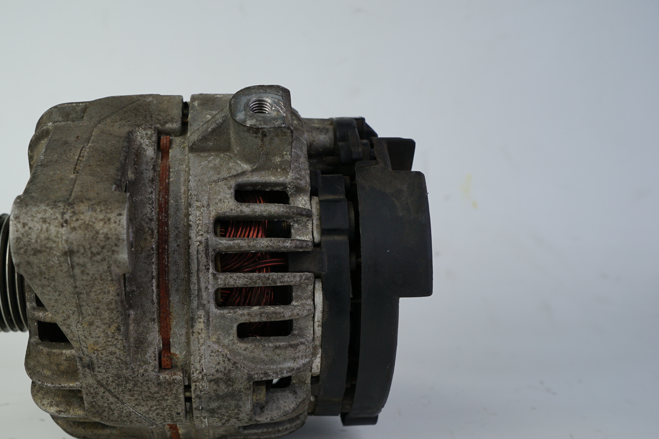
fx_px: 769
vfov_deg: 31.8
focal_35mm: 42
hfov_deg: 45.5
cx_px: 208
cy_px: 264
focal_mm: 30
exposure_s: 1/160
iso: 200
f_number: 8
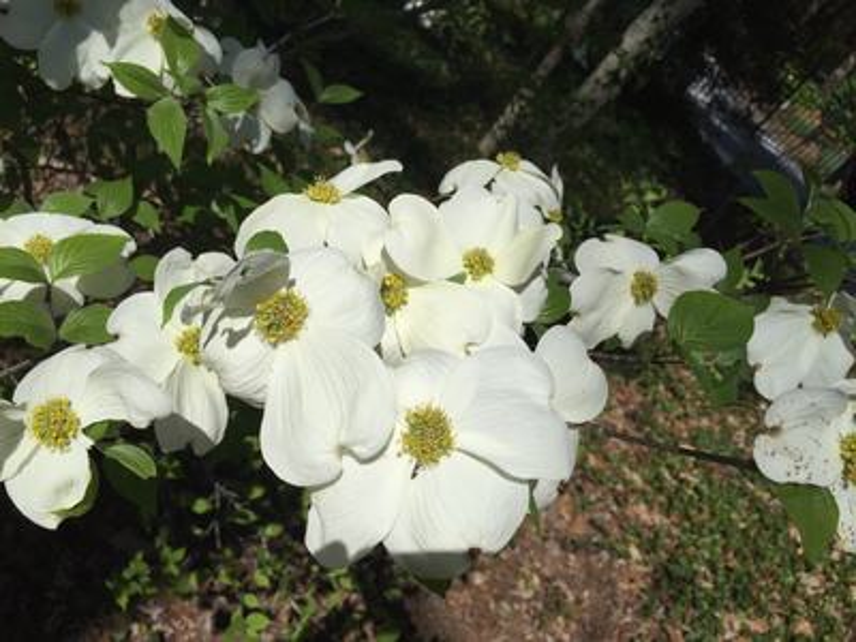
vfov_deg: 48.2
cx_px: 428
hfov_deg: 61.7
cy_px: 321
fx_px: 717
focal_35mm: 29
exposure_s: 1/6623
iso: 32
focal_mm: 4.15
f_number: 2.2
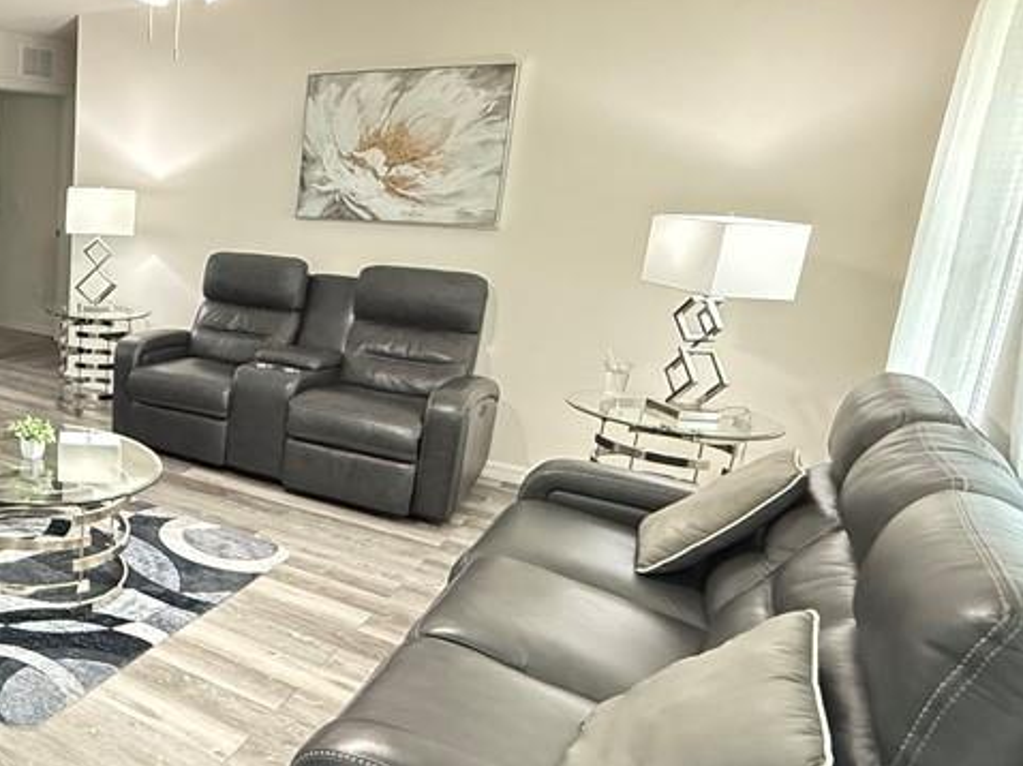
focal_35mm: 30
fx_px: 886
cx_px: -2
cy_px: 357
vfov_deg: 46.7
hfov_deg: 49.0
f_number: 2.2
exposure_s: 1/60
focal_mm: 2.22
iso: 1000
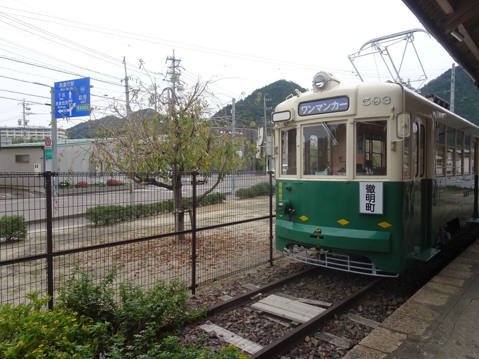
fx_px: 332
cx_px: 240
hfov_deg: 71.6
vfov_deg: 56.8
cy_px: 180
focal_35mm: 24
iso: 80
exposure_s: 1/320
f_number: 3.5
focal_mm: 4.1
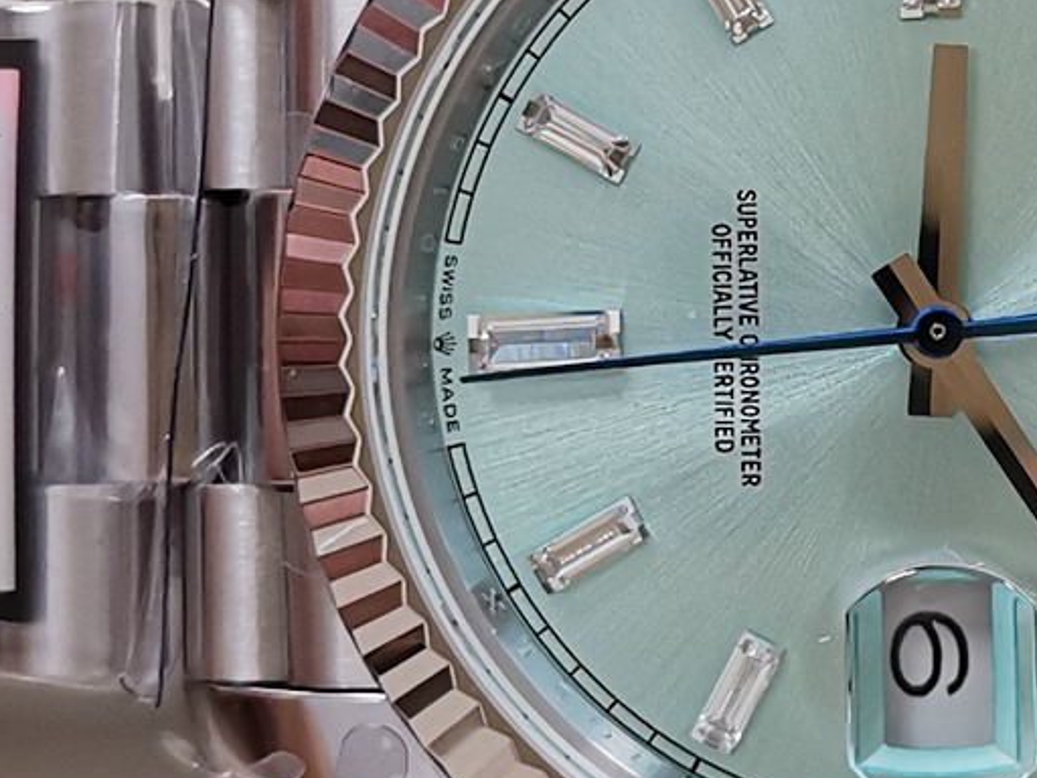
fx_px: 3235
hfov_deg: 18.0
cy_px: 286
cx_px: 855
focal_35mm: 108
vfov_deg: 13.7
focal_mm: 4.75
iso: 200
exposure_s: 1/100
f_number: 1.8
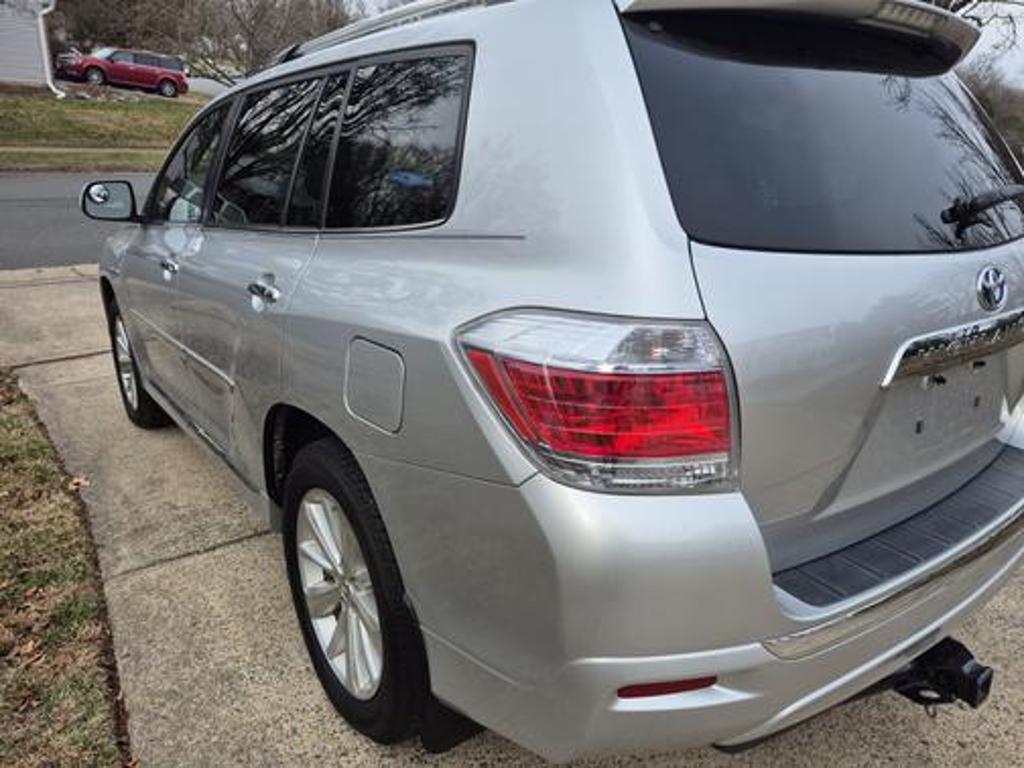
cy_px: 384
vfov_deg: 58.9
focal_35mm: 23
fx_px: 680
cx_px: 512
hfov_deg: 73.9
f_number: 1.8
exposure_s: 1/712
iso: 25
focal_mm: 5.4
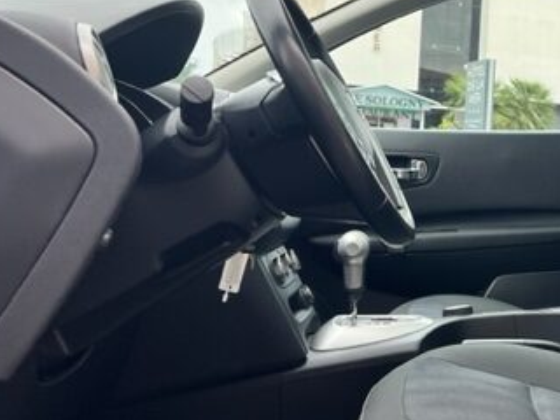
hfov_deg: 34.6
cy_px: 149
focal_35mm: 52
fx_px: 841
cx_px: 511
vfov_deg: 27.9
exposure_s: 1/173
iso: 40
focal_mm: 5.7
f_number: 1.5
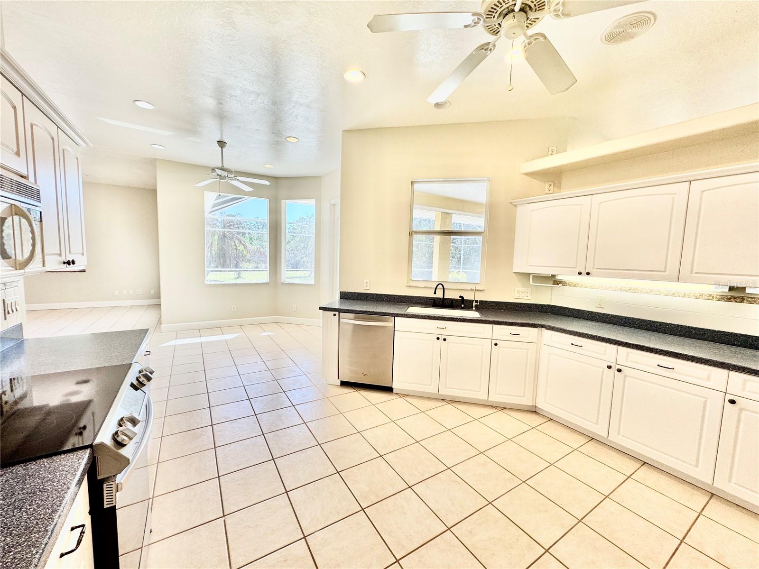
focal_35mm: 14
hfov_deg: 102.1
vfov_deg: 85.7
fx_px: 307
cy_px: 284
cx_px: 380
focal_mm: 2.22
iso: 64
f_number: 2.2
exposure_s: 1/120
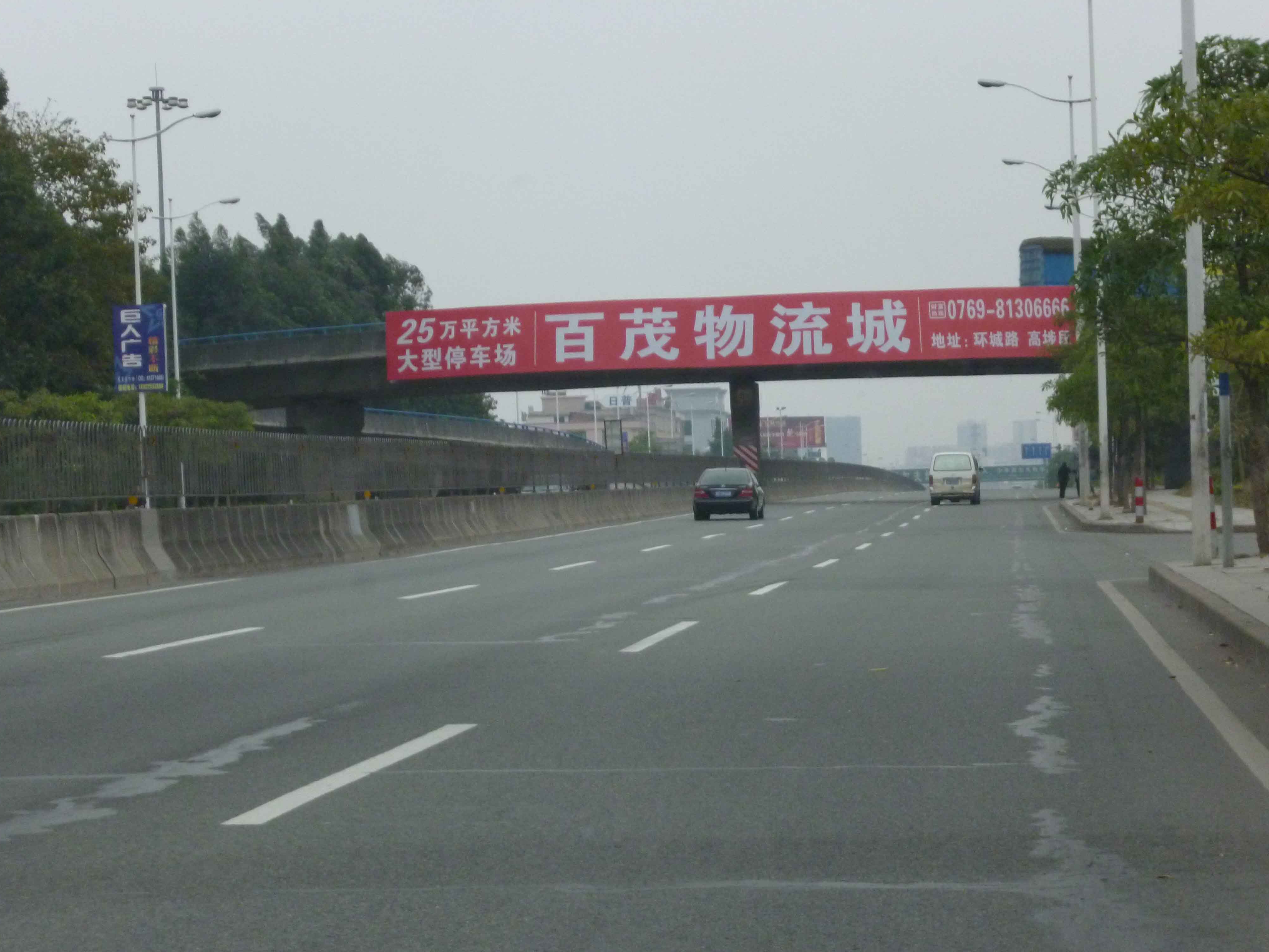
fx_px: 4399
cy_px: 502
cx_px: 611
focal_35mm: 120
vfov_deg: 12.3
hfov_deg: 16.4
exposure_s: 1/80
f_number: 6.5
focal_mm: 20
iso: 400
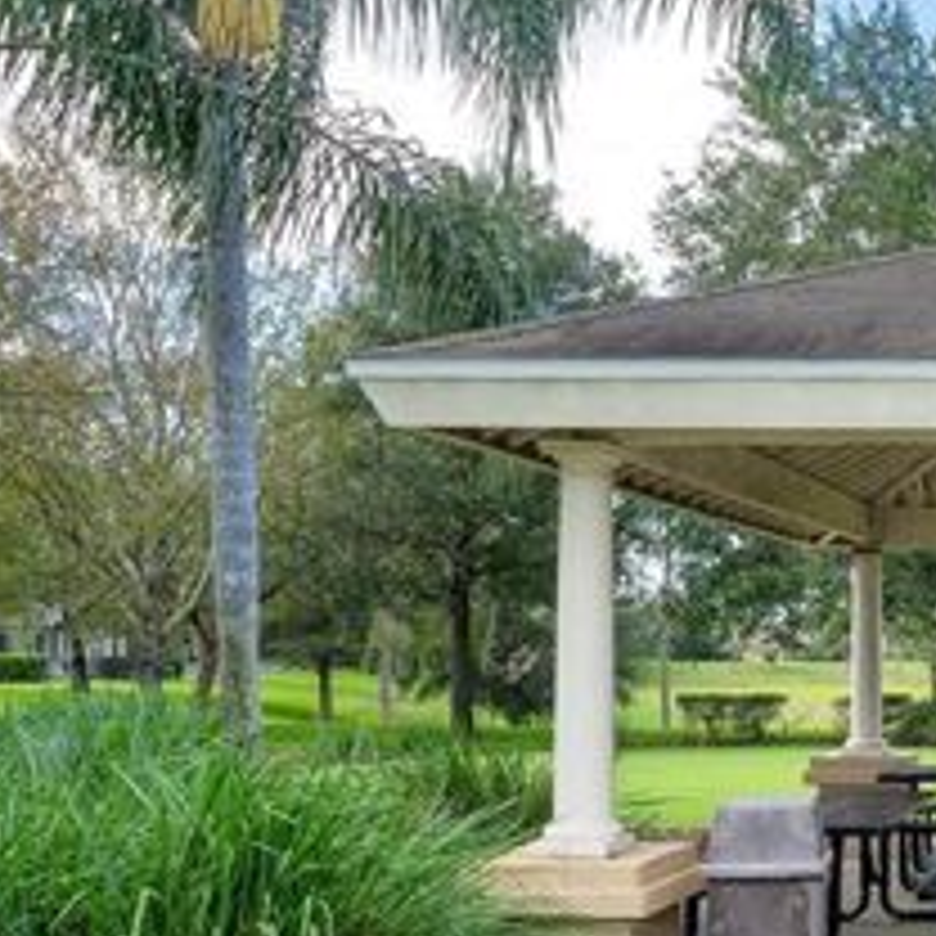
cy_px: 650
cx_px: 1172
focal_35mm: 46
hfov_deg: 30.3
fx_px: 1407
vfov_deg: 36.3
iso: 160
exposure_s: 1/160
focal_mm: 16
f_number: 7.1
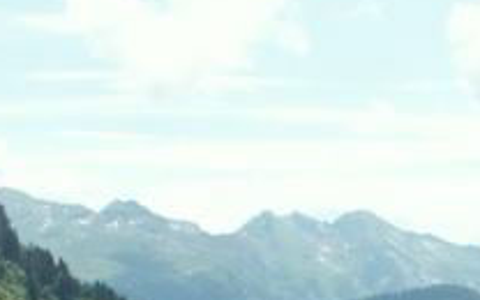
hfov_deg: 17.9
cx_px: 468
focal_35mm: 114
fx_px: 1491
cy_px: 538
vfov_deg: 10.8
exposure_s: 1/100
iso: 50
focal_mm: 5.86
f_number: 8
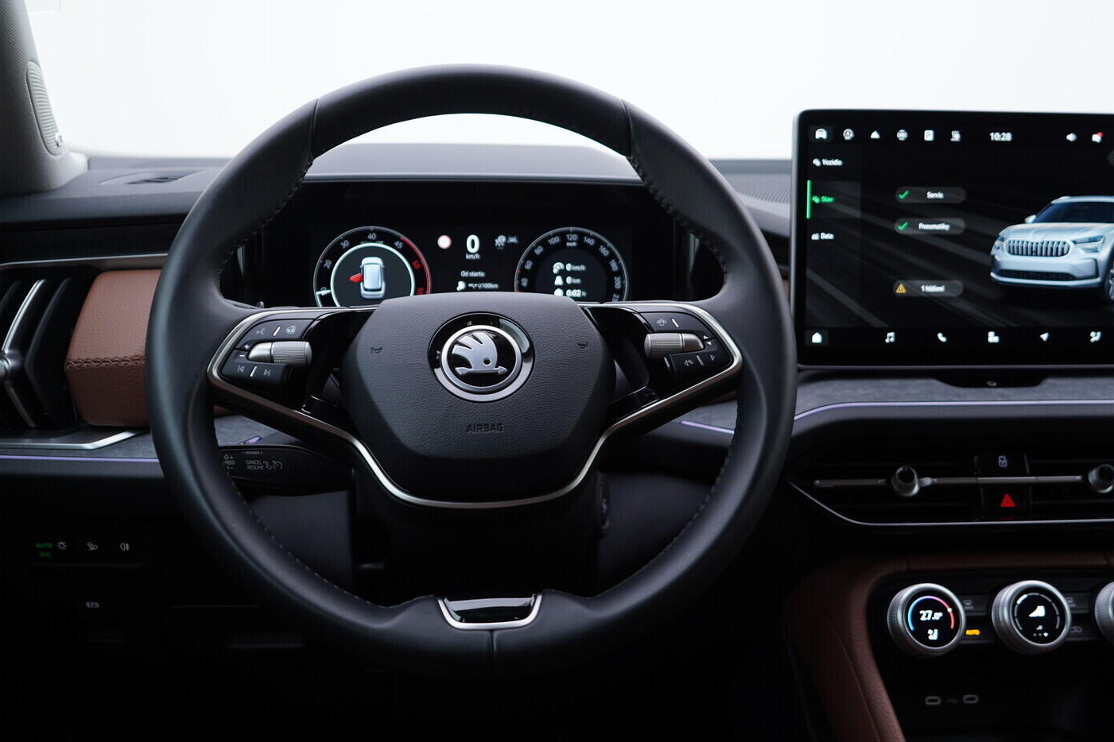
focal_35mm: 37
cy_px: 367
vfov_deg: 35.9
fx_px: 1145
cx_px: 569
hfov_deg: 51.9
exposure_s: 1/40
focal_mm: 24
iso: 125
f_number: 2.8
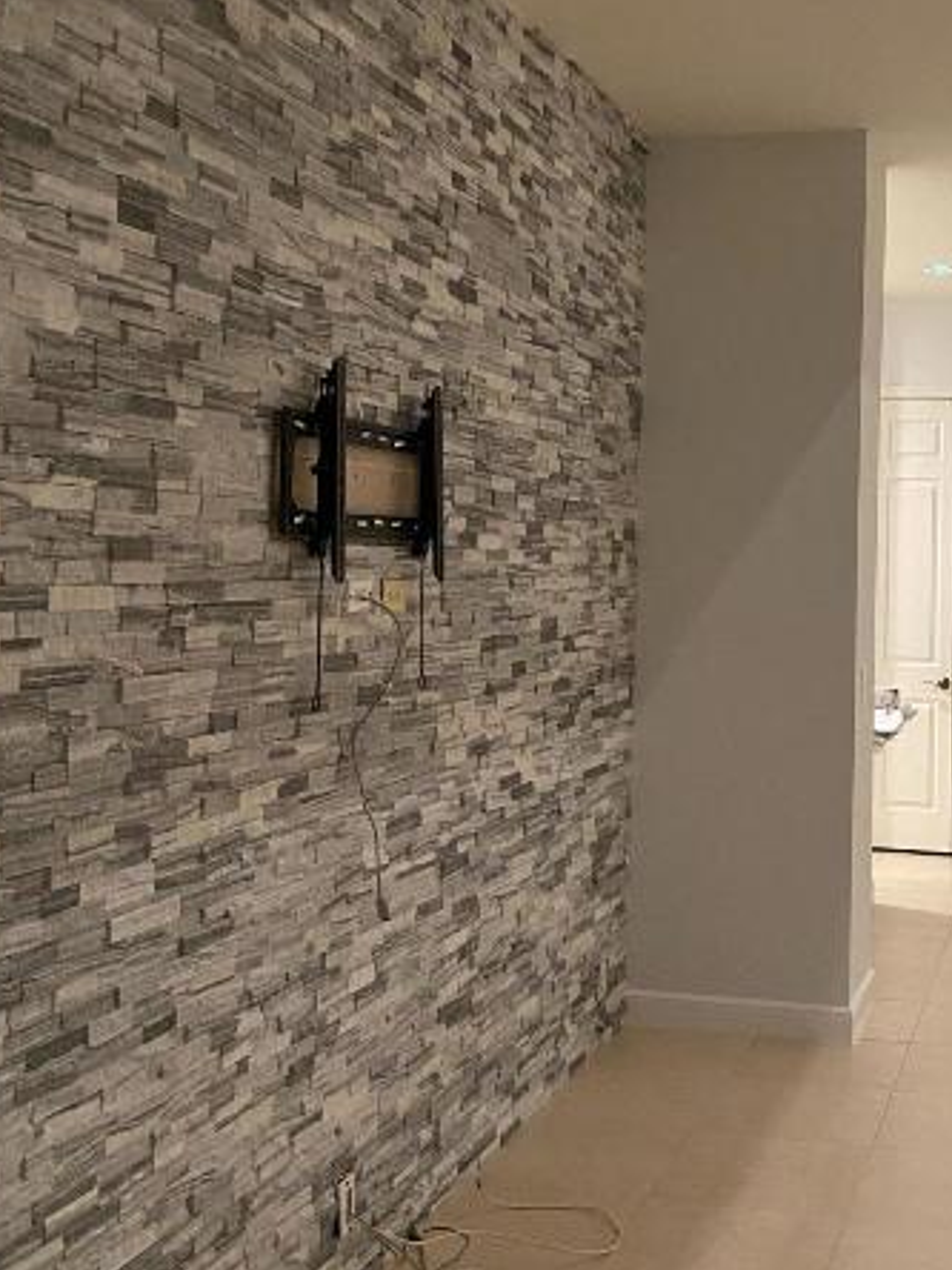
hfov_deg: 31.5
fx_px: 1650
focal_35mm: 45
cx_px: 738
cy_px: 521
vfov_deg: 41.9
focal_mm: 4.25
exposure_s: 1/60
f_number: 1.8
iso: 320
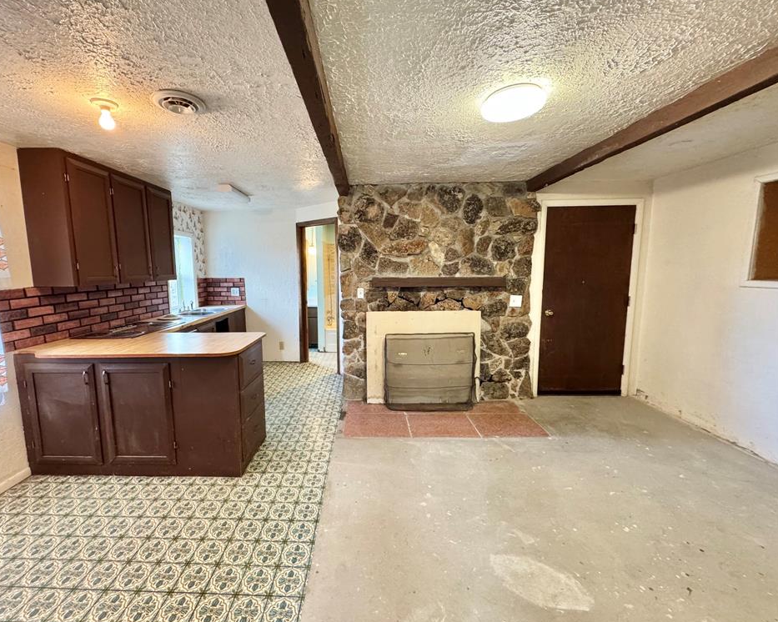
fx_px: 345
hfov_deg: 96.6
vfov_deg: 84.0
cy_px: 312
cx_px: 354
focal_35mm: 15
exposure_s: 1/60
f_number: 2.2
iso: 400
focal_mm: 2.22
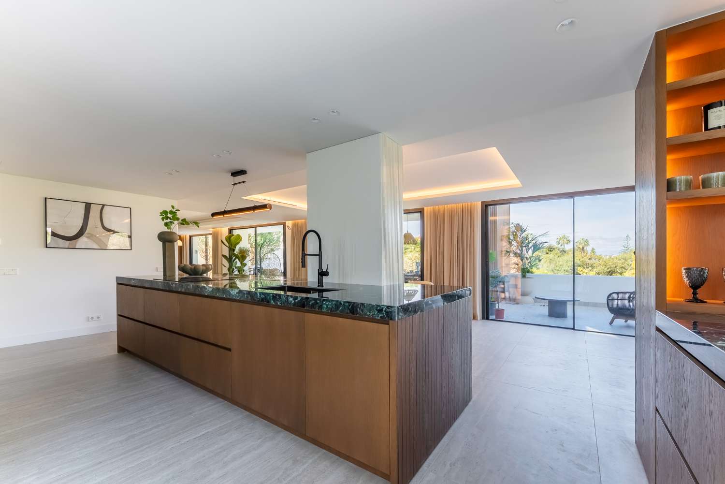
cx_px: 362
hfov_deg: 104.2
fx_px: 282
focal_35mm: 14
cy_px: 242
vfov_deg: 81.2
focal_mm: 14
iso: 500
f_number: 7.1
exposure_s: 1/800
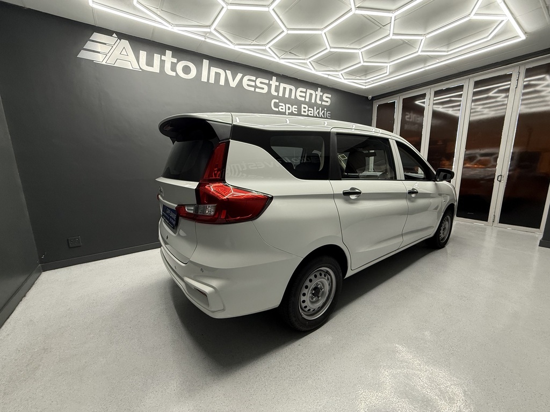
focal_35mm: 14
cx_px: 275
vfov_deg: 85.7
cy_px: 206
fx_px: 222
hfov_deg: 102.1
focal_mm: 2.22
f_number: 2.2
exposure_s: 1/100
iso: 250
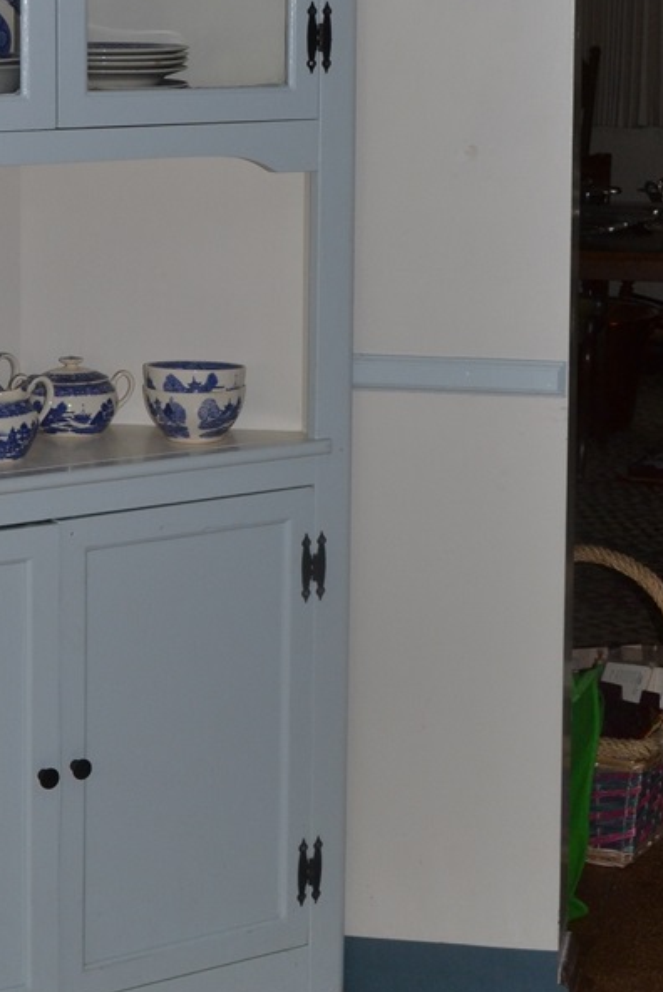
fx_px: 2511
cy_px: 142
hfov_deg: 15.0
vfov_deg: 22.0
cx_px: 241
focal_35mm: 91
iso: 280
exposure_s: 1/60
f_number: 8
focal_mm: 24
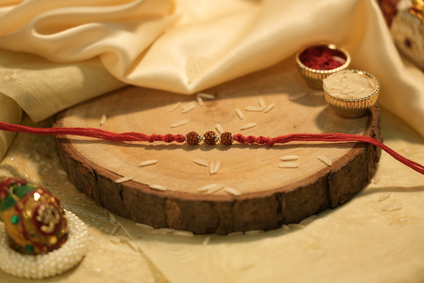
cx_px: 212
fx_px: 1236
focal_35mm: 105
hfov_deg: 19.5
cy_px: 142
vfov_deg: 13.0
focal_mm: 105
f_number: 4.5
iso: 1000
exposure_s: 1/125
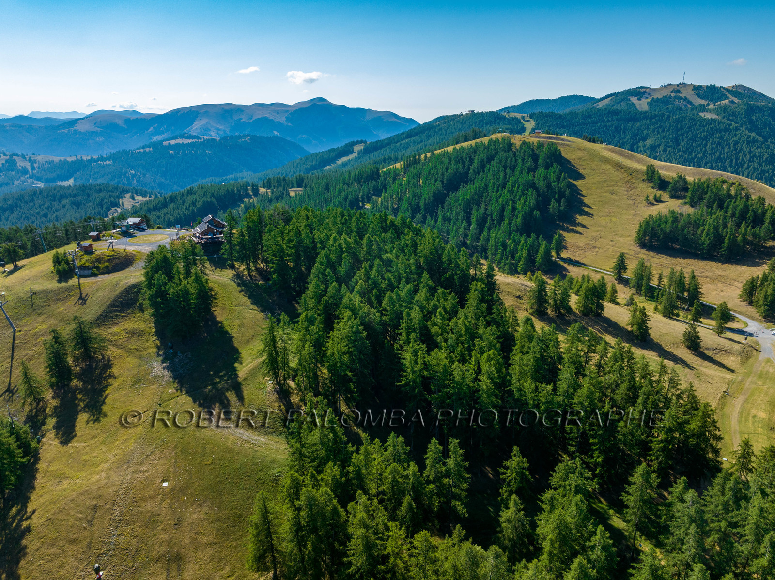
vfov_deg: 56.8
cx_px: 388
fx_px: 537
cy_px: 290
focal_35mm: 24
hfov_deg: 71.6
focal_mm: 12.3
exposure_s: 1/240
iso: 100
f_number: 8
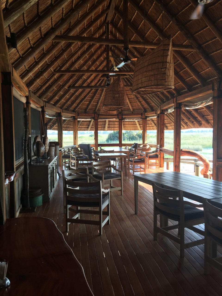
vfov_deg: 61.7
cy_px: 148
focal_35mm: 29
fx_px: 248
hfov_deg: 48.2
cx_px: 111
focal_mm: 4.15
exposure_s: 1/100
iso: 50
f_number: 2.2
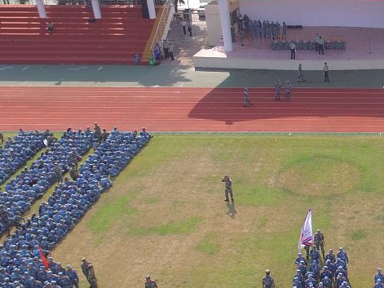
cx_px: 391
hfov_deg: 34.0
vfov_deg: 28.2
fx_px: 566
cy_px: 206
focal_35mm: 51
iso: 100
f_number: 2.8
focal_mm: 3.61
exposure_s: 1/694
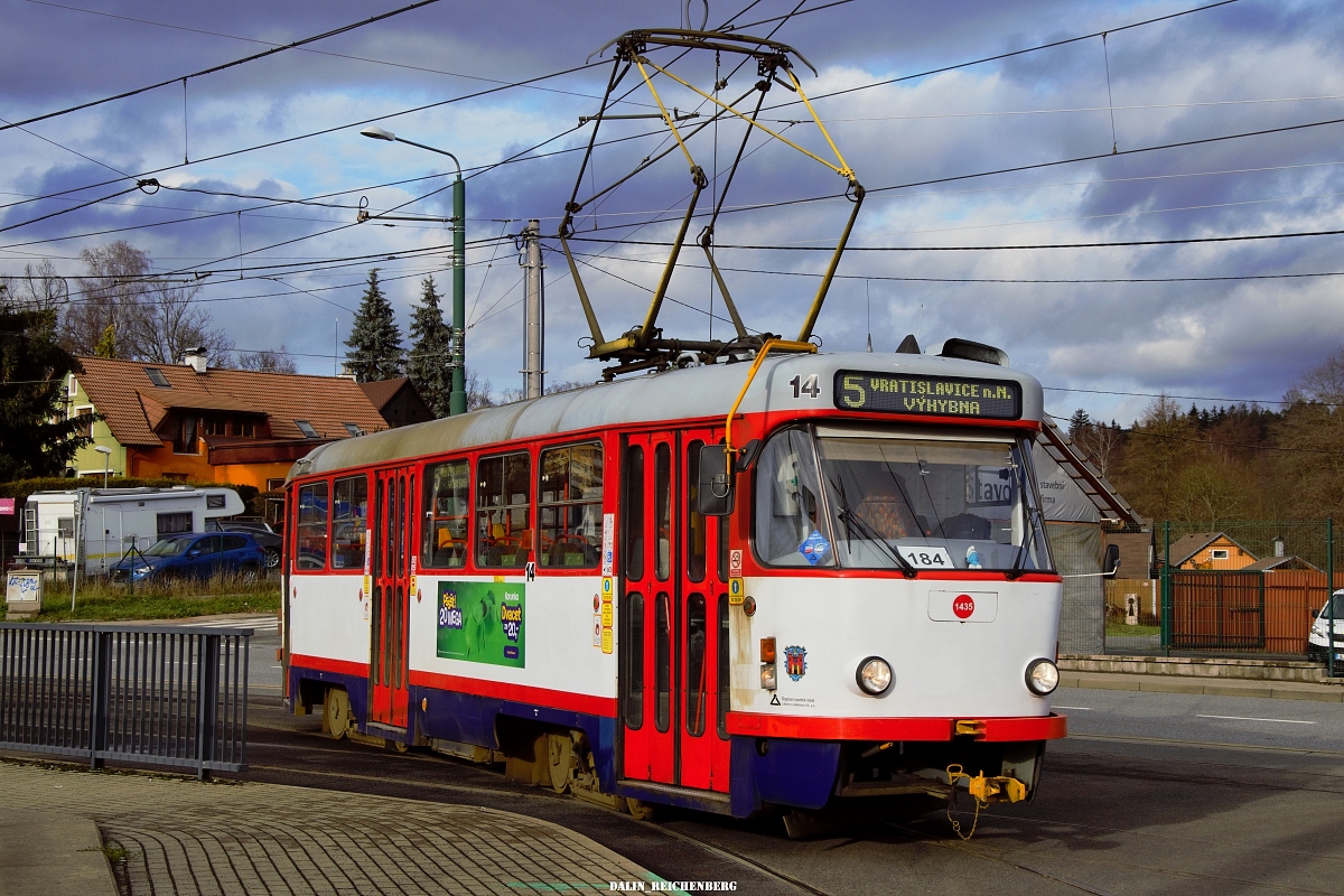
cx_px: 672
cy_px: 448
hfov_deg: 37.9
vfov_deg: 25.8
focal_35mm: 52
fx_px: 1960
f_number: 8
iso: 200
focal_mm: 35
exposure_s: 1/640
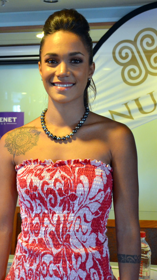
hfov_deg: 29.0
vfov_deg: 49.4
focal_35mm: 41
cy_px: 140
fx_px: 303
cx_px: 68
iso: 1600
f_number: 4.5
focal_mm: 26
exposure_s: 1/80
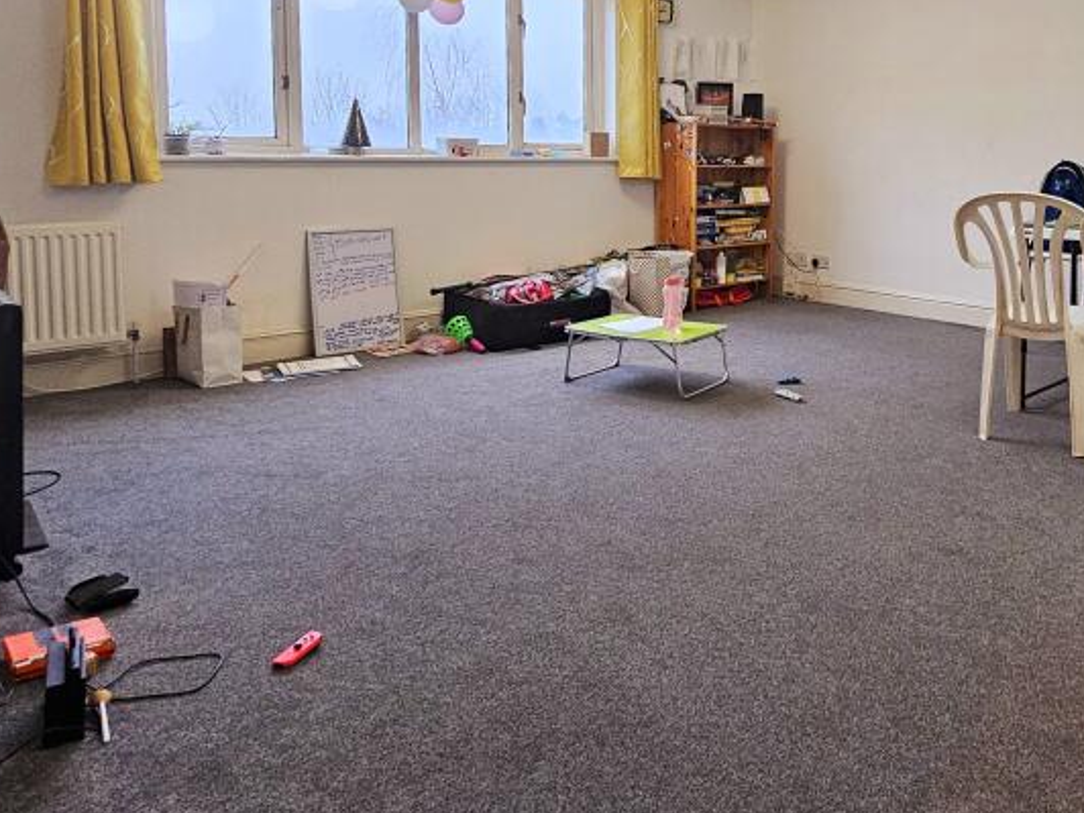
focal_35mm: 25
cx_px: 848
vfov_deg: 52.6
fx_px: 783
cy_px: 208
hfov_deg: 64.1
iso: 320
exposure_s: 1/33
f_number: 2.2
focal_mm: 2.2
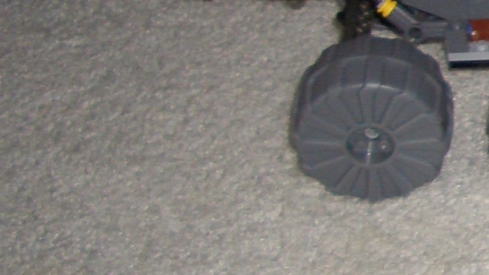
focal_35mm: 158
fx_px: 2049
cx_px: 1003
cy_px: -24
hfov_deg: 12.0
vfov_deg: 7.6
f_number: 2.6
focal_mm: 5.8
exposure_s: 1/60
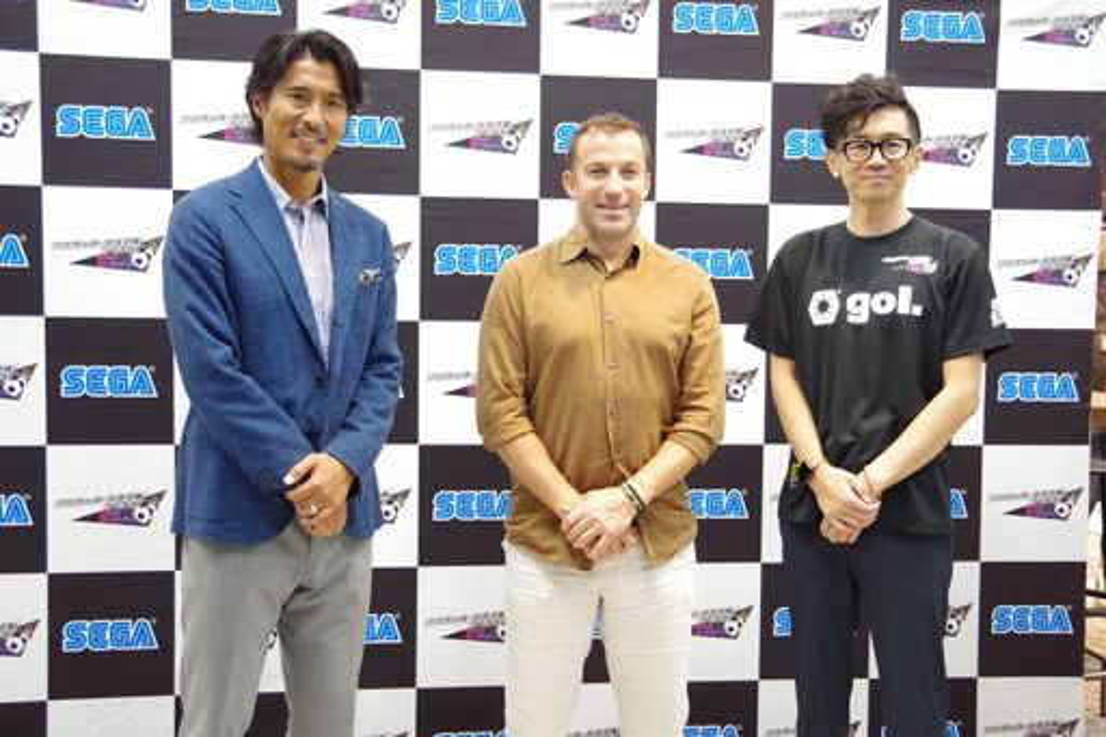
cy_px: 368
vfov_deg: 29.2
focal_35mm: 46
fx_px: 1413
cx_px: 553
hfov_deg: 42.8
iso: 3200
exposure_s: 1/100
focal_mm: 31
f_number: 4.5
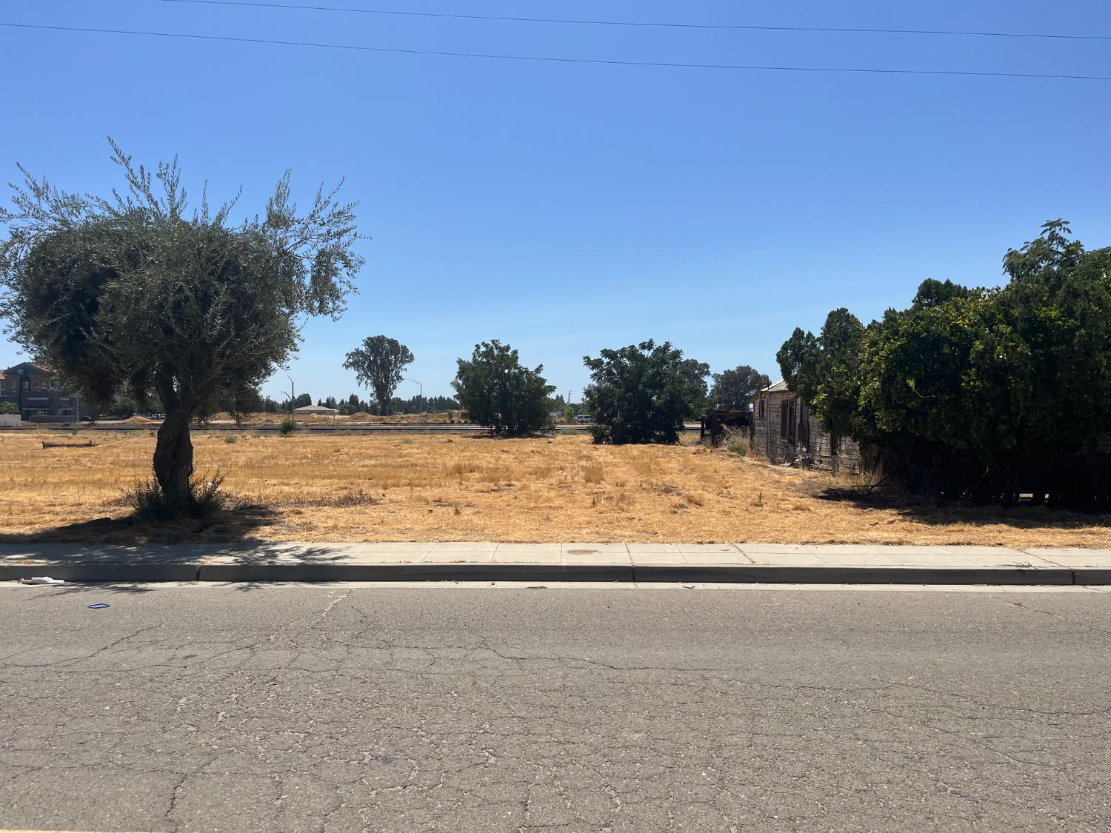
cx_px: 556
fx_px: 834
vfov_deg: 53.1
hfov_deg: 67.3
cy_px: 416
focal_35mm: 26
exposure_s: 1/5556
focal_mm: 5.1
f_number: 1.6
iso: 50
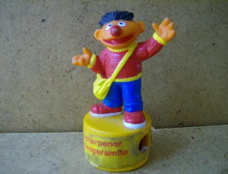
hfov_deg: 51.1
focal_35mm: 36
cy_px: 87
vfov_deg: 40.0
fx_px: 238
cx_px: 114
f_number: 2.8
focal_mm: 6
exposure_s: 1/64
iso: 117
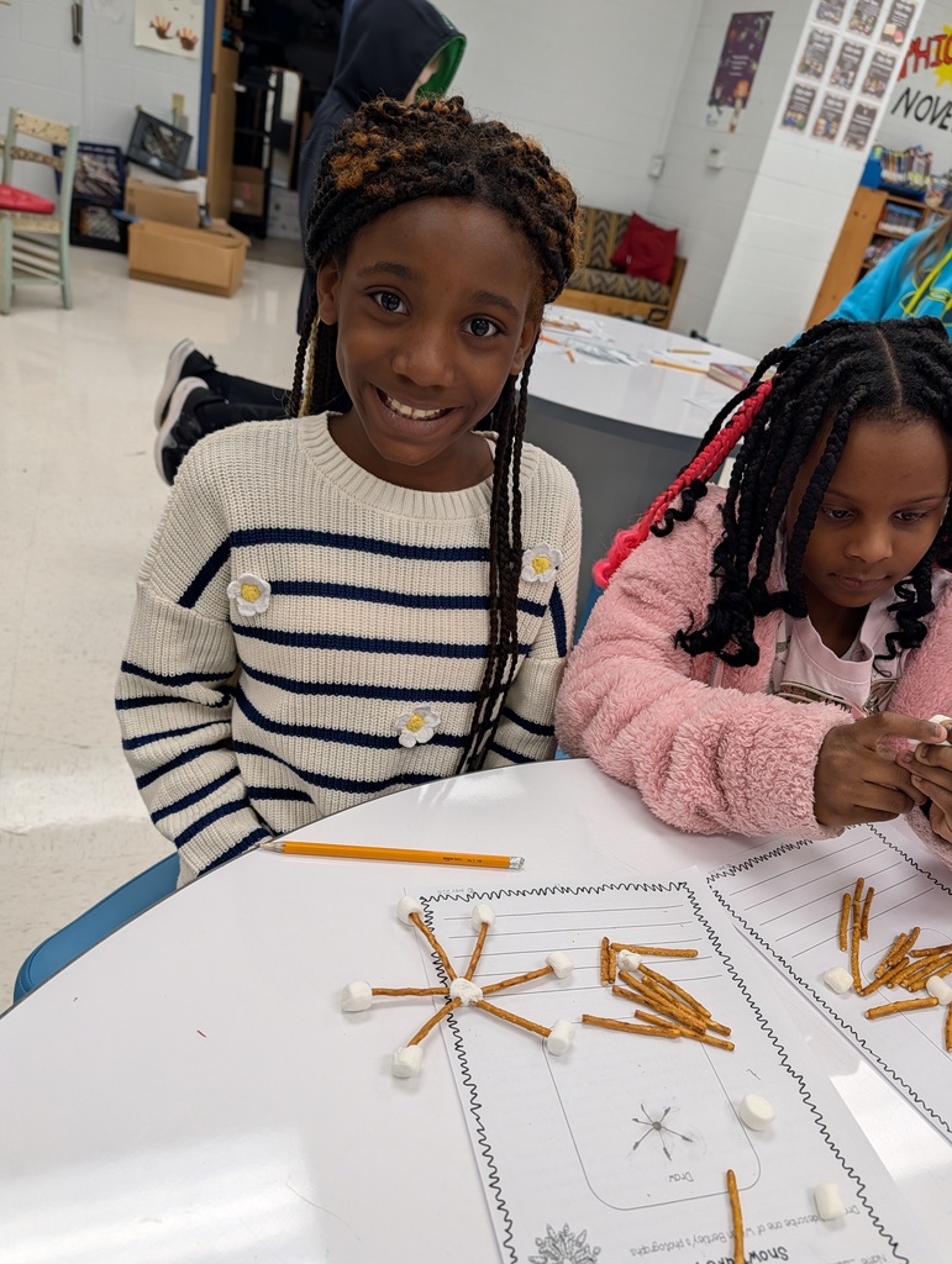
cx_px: 476
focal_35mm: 24
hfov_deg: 56.9
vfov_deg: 71.5
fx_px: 878
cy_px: 632
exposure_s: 1/120
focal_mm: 6.9
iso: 75
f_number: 1.68
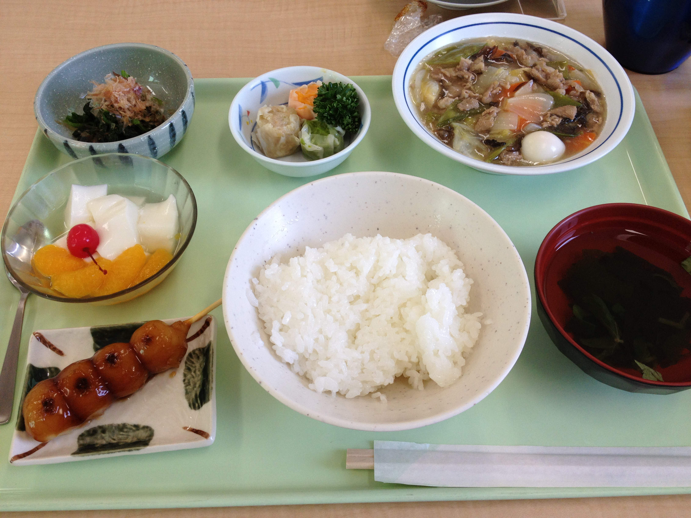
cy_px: 259
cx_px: 346
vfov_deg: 40.7
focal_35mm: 35
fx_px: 699
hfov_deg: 52.6
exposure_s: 1/120
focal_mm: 4.28
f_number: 2.4
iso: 80
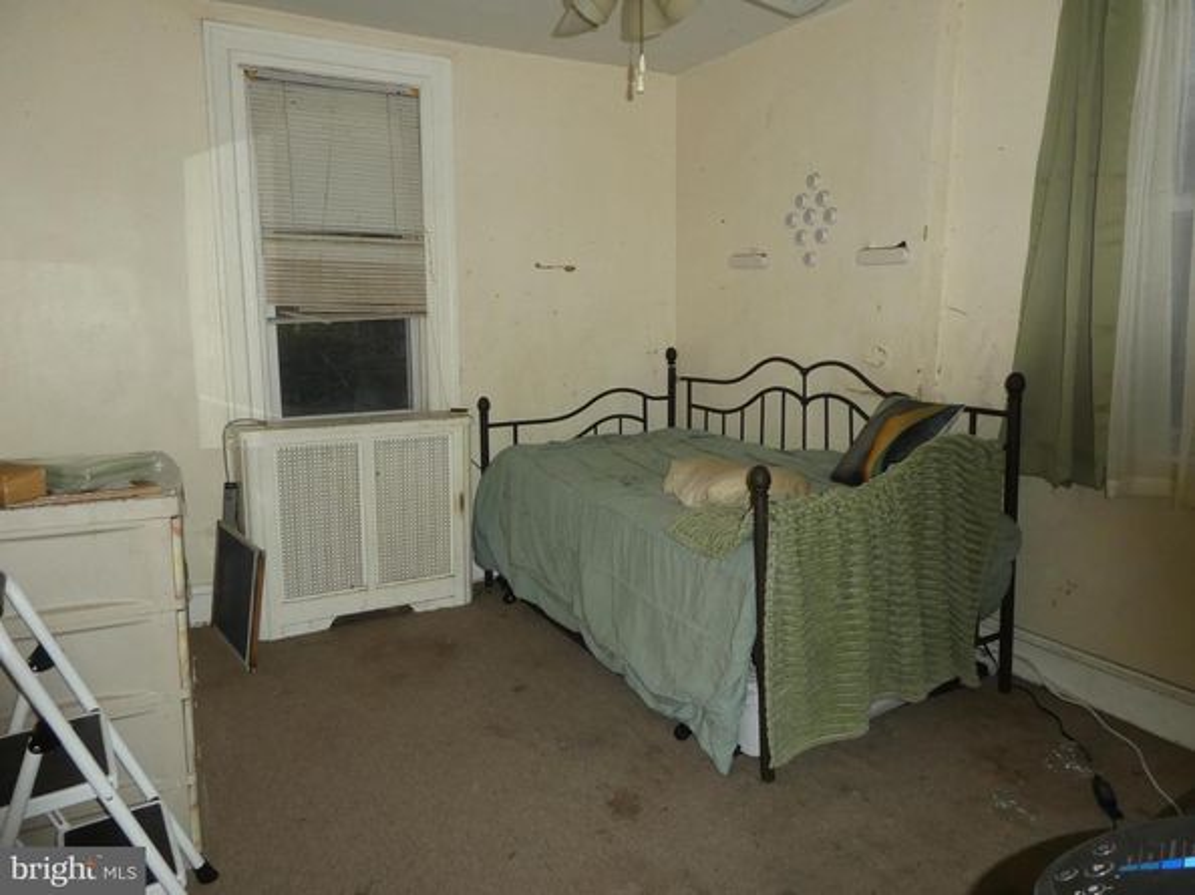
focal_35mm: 24
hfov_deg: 71.6
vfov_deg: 56.8
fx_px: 828
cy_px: 448
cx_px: 598
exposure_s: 1/60
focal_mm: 4.3
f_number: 3.3
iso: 320
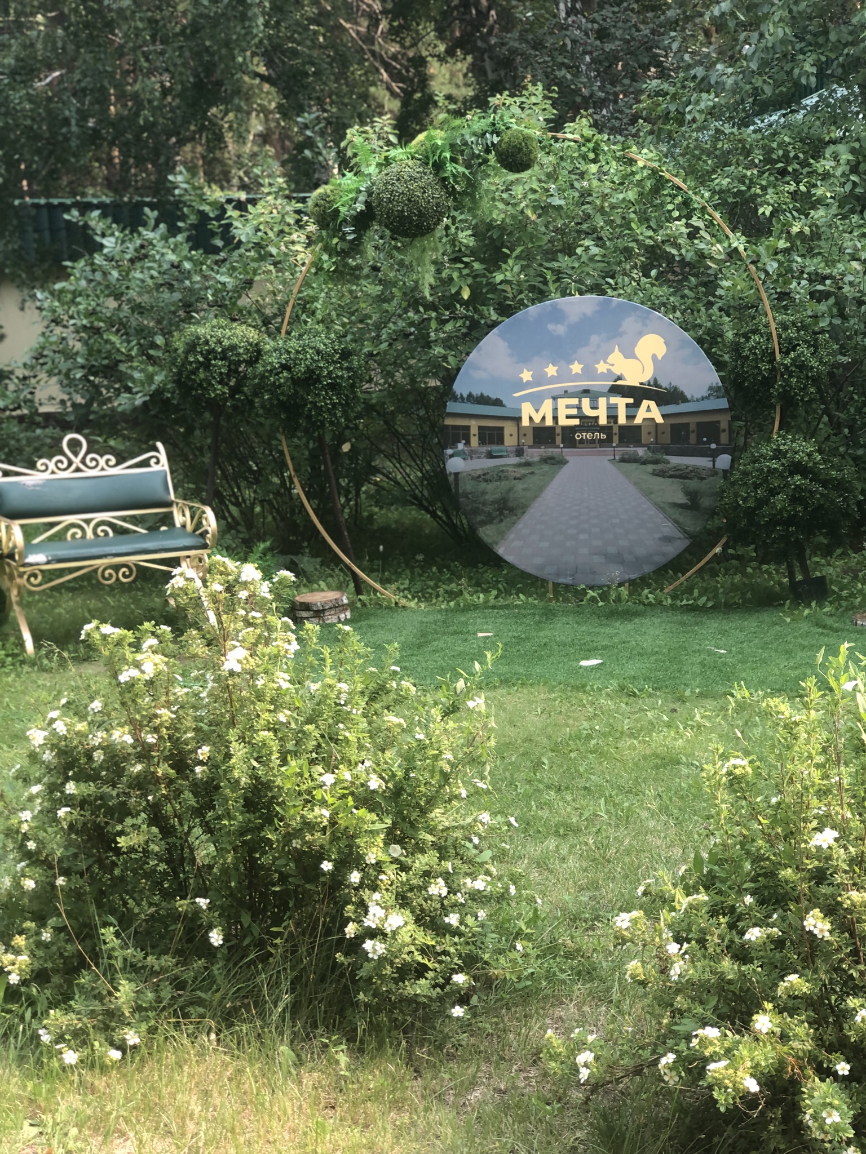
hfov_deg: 25.7
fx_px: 1901
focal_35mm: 57
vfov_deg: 33.8
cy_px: 577
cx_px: 433
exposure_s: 1/120
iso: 32
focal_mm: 6.6
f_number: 2.8
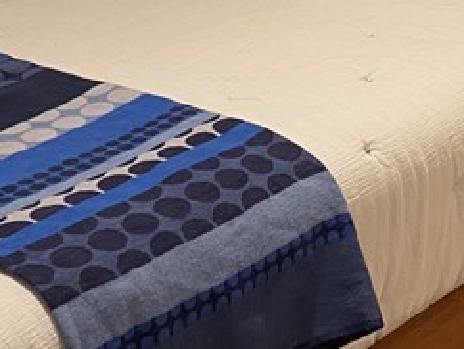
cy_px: -19
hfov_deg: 17.9
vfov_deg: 13.3
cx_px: 268
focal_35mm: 110
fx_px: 1476
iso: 160
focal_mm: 4.25
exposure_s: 1/60
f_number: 1.8
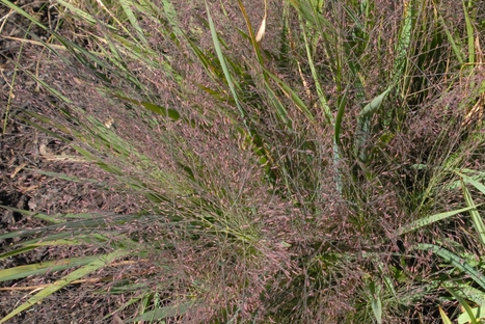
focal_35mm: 125
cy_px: 153
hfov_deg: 16.2
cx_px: 407
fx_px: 1685
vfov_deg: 11.0
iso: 400
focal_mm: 38
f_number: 9
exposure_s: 1/320
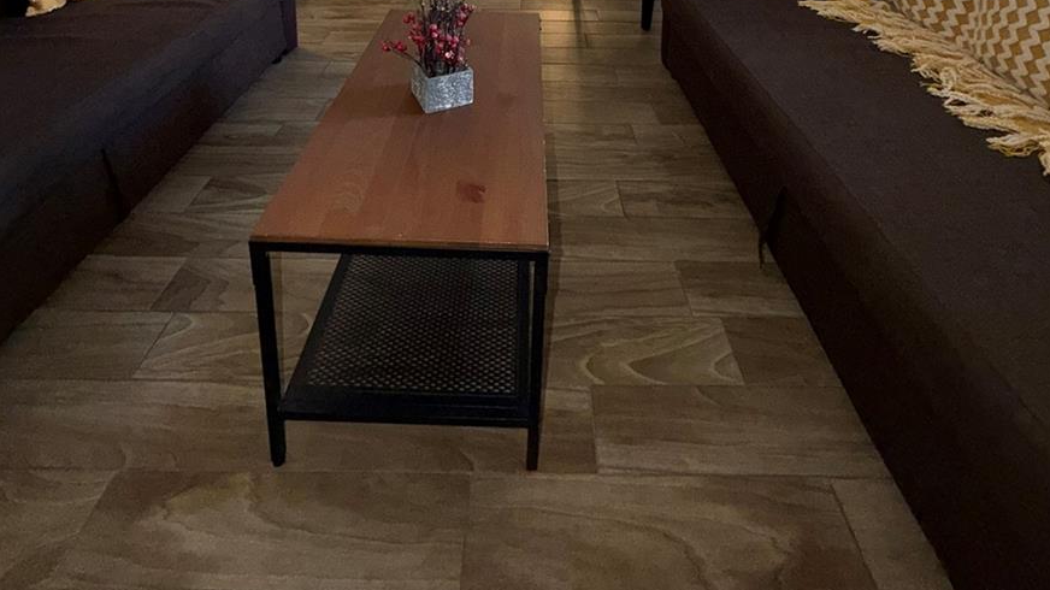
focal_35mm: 21
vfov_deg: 41.8
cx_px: 520
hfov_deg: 83.9
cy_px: -66
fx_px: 585
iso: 125
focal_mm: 2.22
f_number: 2.2
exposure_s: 1/60
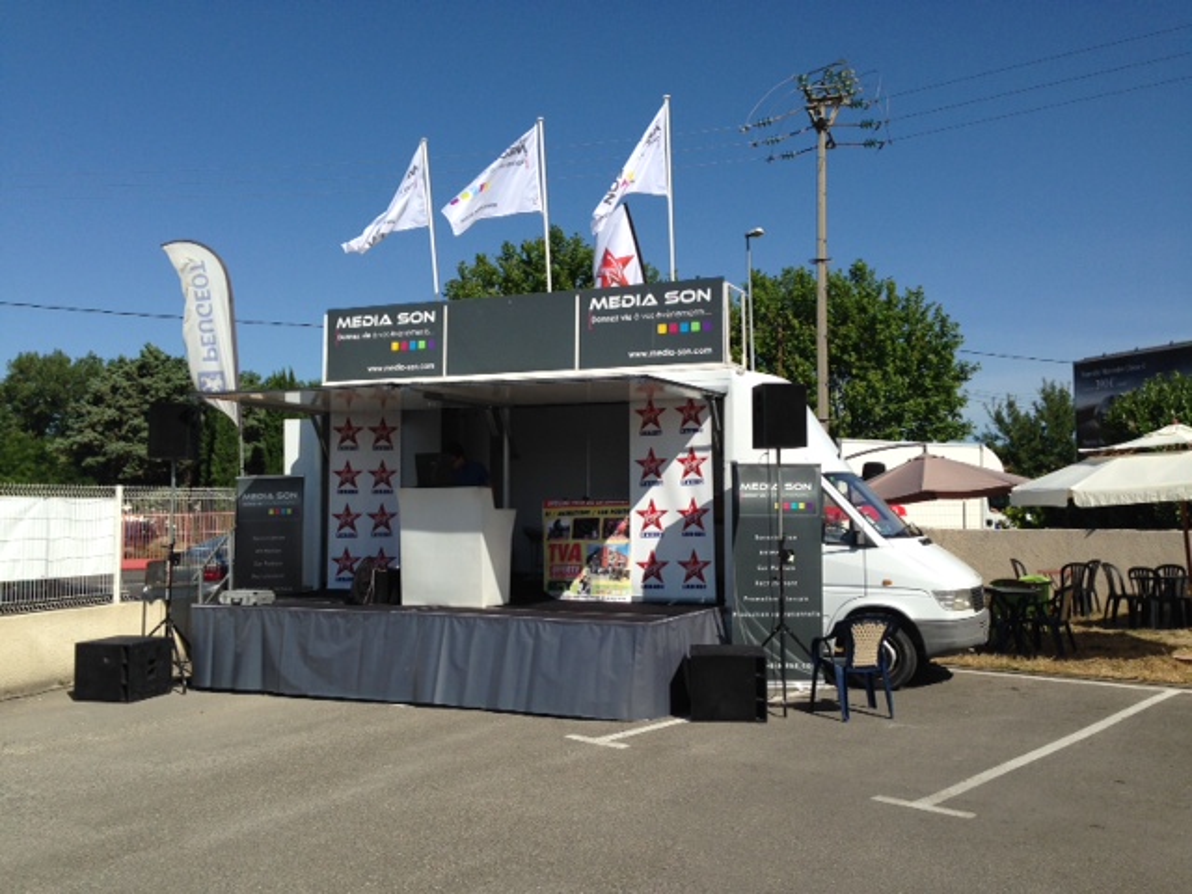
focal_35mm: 33
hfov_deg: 55.4
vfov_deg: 42.9
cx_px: 596
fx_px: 1136
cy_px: 447
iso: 50
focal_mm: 4.12
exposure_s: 1/2463
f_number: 2.4
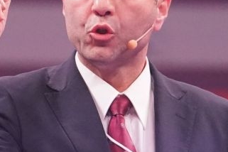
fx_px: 7112
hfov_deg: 1.8
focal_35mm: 1123
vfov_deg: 1.2
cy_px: 154
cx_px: 104
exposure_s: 1/1000
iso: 6400
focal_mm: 200
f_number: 2.8
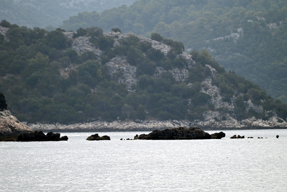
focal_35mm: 300
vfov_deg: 4.6
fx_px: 2392
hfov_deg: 6.9
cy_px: 96
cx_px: 144
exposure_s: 1/1000
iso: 160
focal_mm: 300
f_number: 5.6
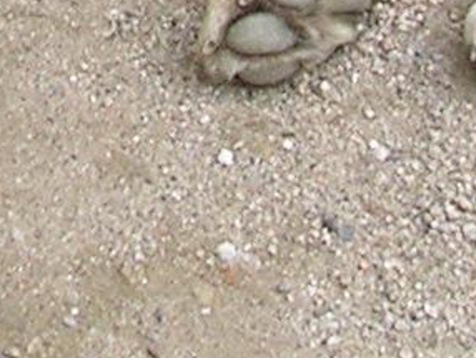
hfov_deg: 7.2
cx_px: -198
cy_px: -703
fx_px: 3743
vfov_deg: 5.2
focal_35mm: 272
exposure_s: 1/187
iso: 50
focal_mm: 5.8
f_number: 2.8
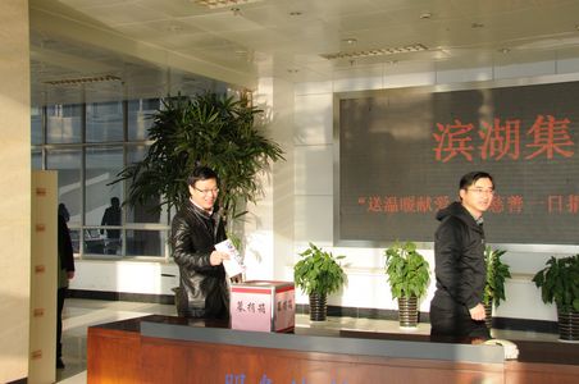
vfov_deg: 28.9
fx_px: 747
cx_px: 290
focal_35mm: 46
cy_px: 192
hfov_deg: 42.4
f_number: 6.3
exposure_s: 1/160
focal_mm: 31
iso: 200
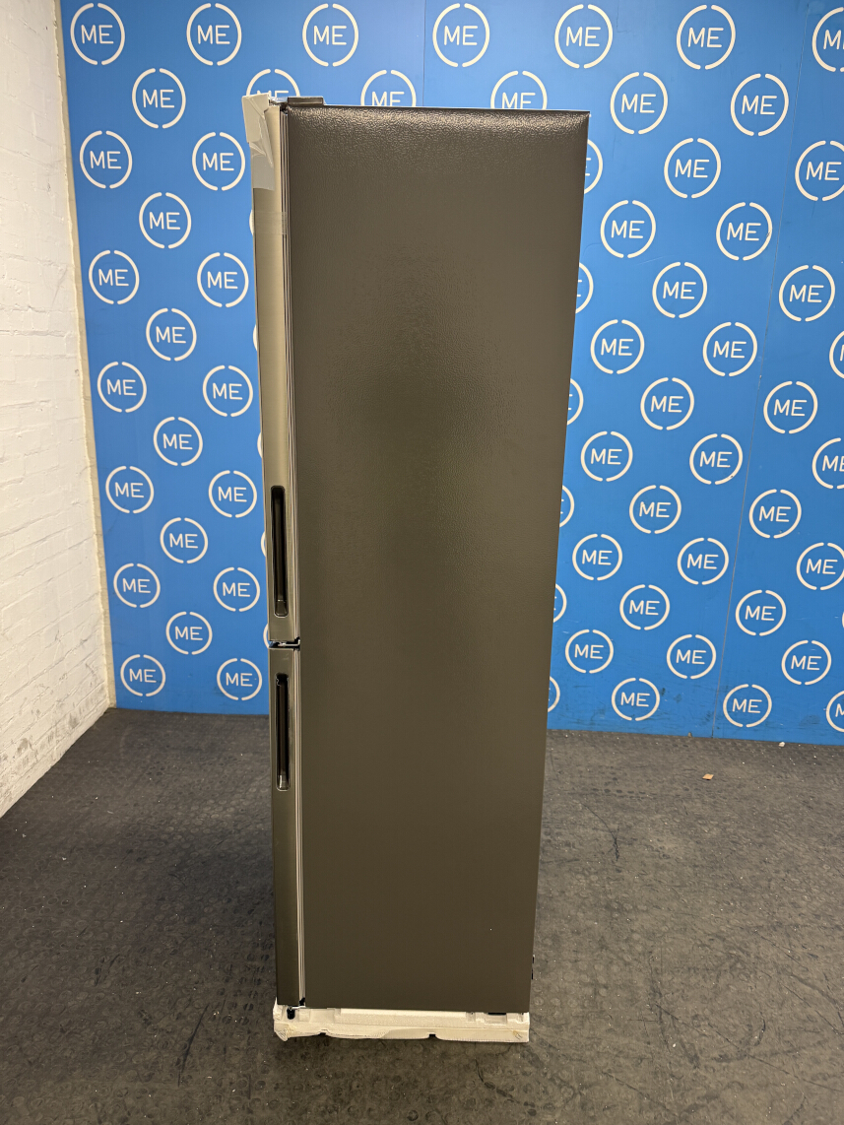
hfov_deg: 56.8
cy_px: 562
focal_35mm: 24
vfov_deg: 71.6
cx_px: 422
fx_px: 780
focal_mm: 6.76
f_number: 1.78
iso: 160
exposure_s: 1/50
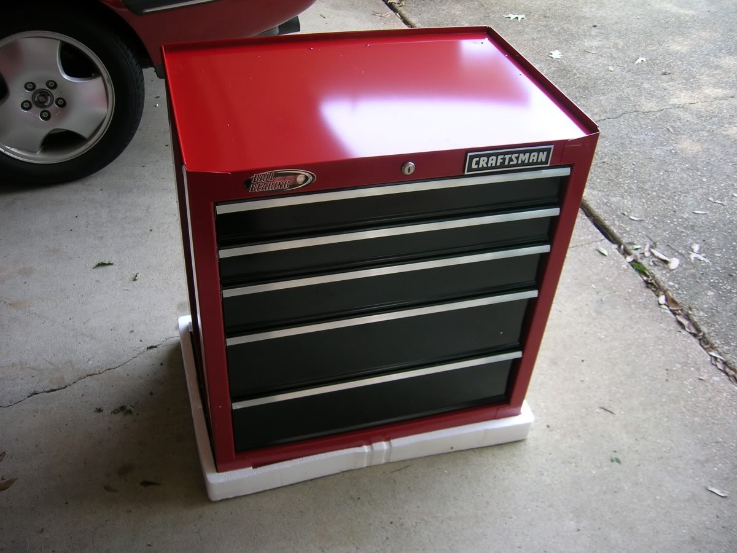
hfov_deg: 54.0
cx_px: 368
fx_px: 724
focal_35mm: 34
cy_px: 276
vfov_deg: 41.8
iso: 50
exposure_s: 1/46.7
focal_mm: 5.7
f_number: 2.9
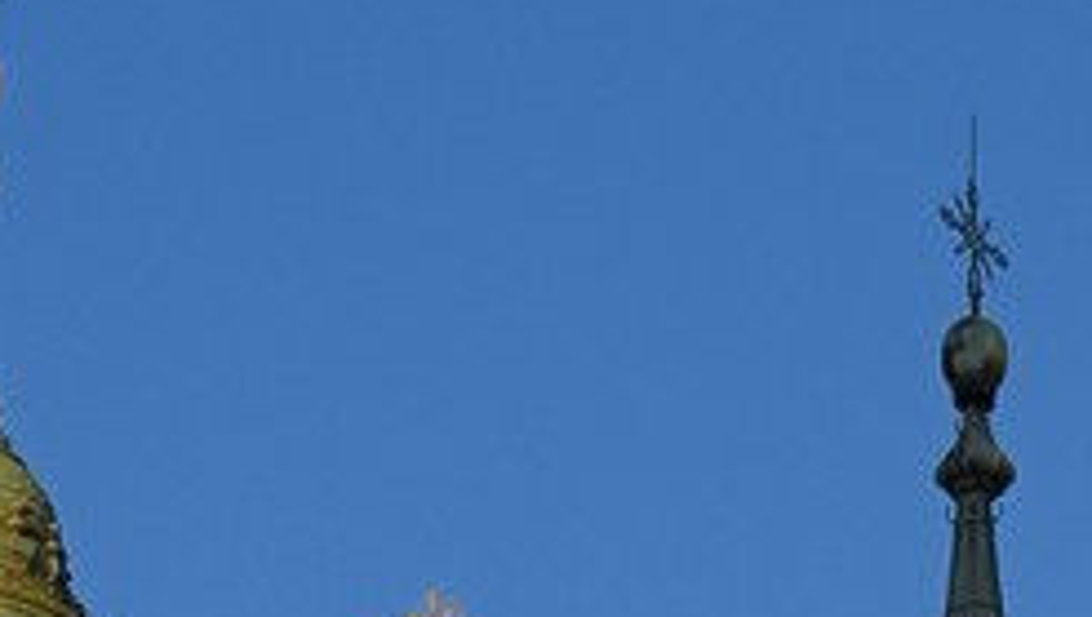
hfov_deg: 6.3
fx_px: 9856
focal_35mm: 340
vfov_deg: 3.3
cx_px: 1221
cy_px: 3276
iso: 200
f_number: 10
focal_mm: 50
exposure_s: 1/160
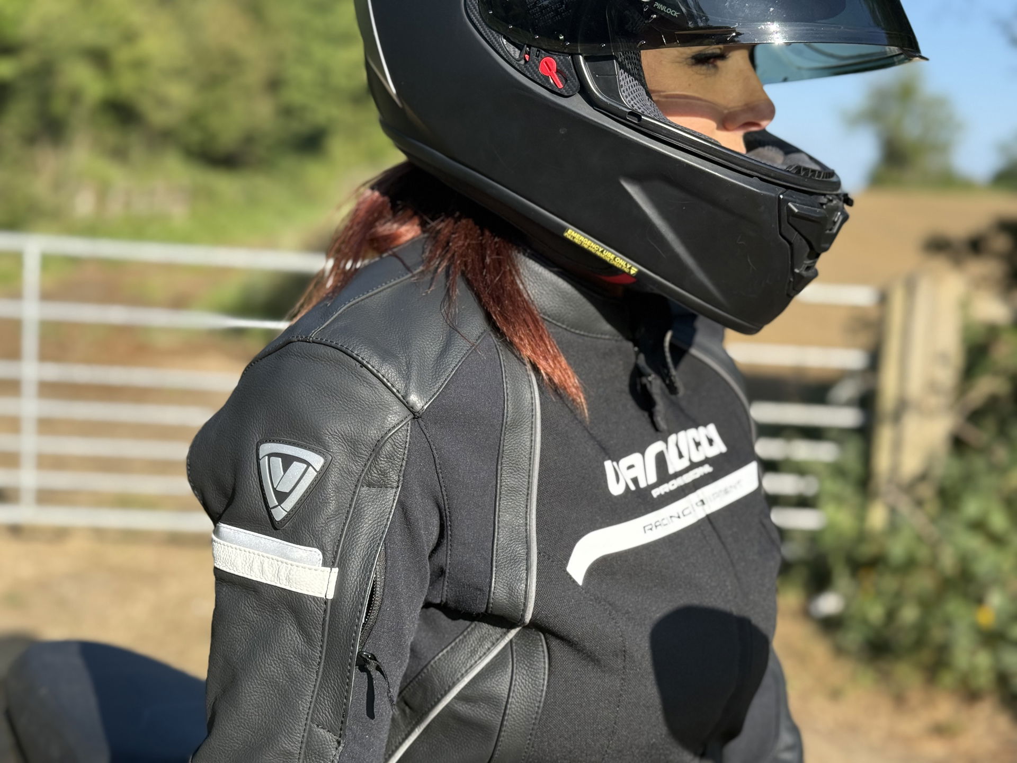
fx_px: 1410
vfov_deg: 30.3
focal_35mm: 48
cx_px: 508
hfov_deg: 39.7
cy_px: 382
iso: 80
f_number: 1.78
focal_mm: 6.76
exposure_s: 1/2342
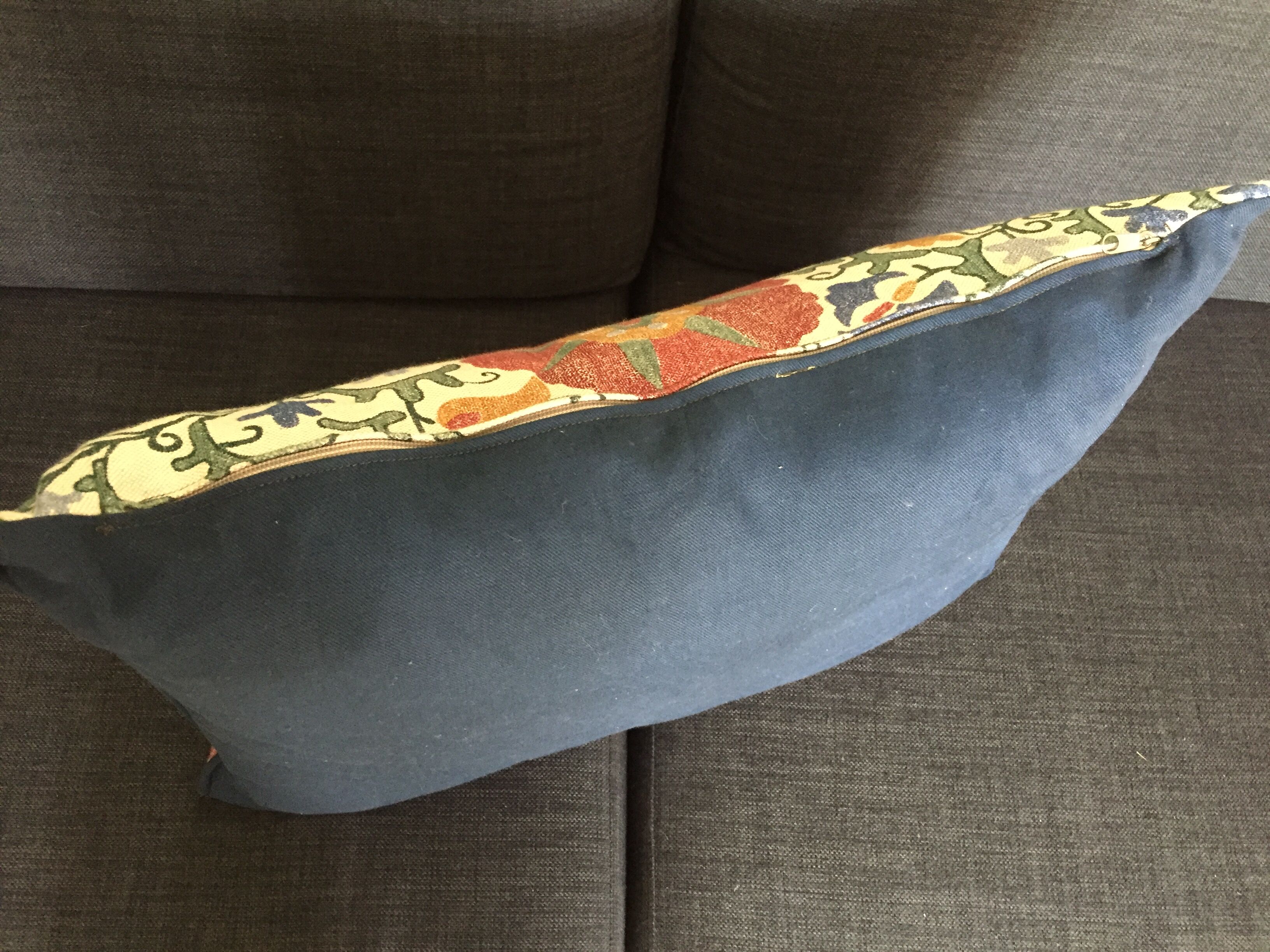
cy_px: 476
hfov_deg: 61.7
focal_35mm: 29
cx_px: 635
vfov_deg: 48.2
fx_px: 1064
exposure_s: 1/17
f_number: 2.2
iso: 320
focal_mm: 4.15
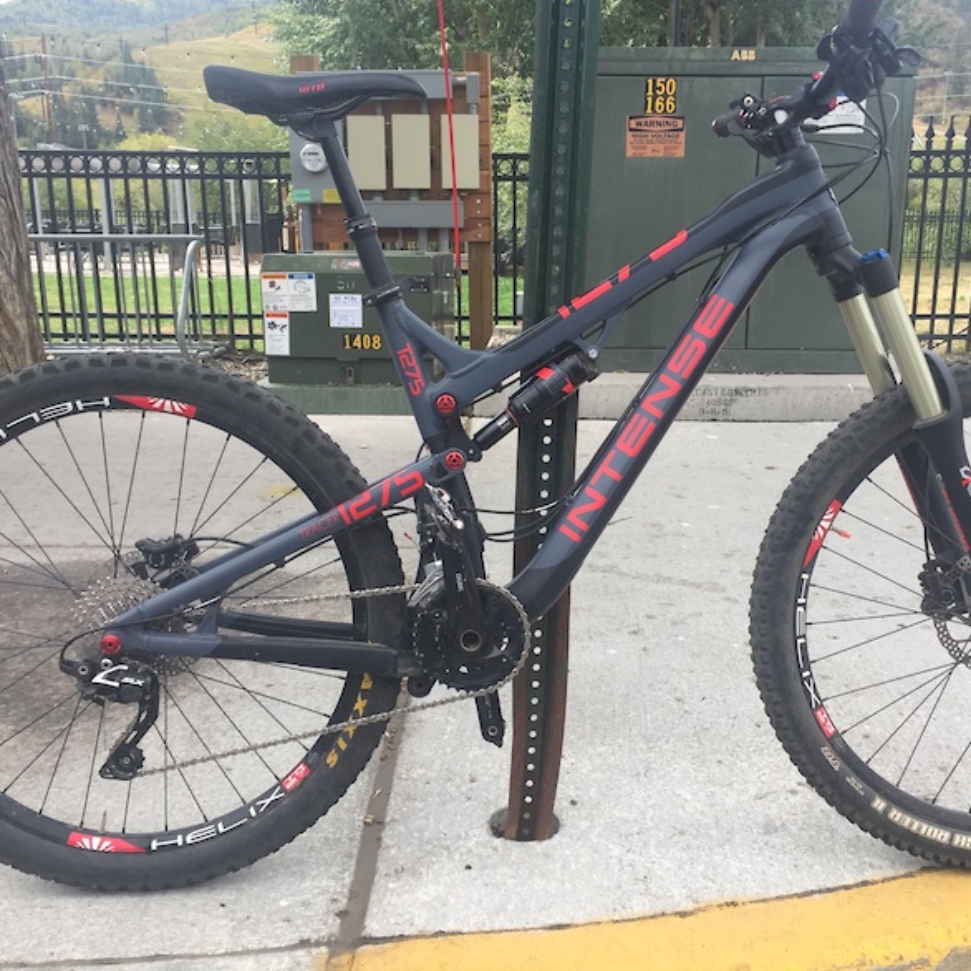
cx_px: 532
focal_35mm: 35
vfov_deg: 47.2
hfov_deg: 47.2
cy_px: 484
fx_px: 1111
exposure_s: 1/732
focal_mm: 4.15
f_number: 2.2
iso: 32
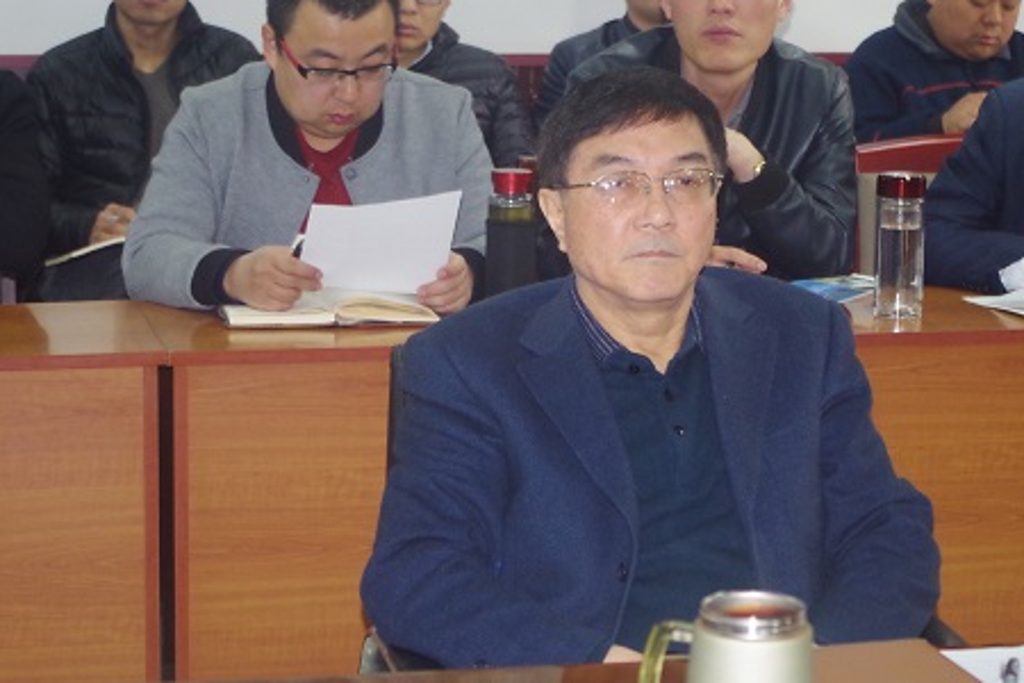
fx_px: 2873
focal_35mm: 101
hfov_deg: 20.2
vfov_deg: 13.6
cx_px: 553
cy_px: 356
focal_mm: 55
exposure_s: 1/40
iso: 1600
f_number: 5.6
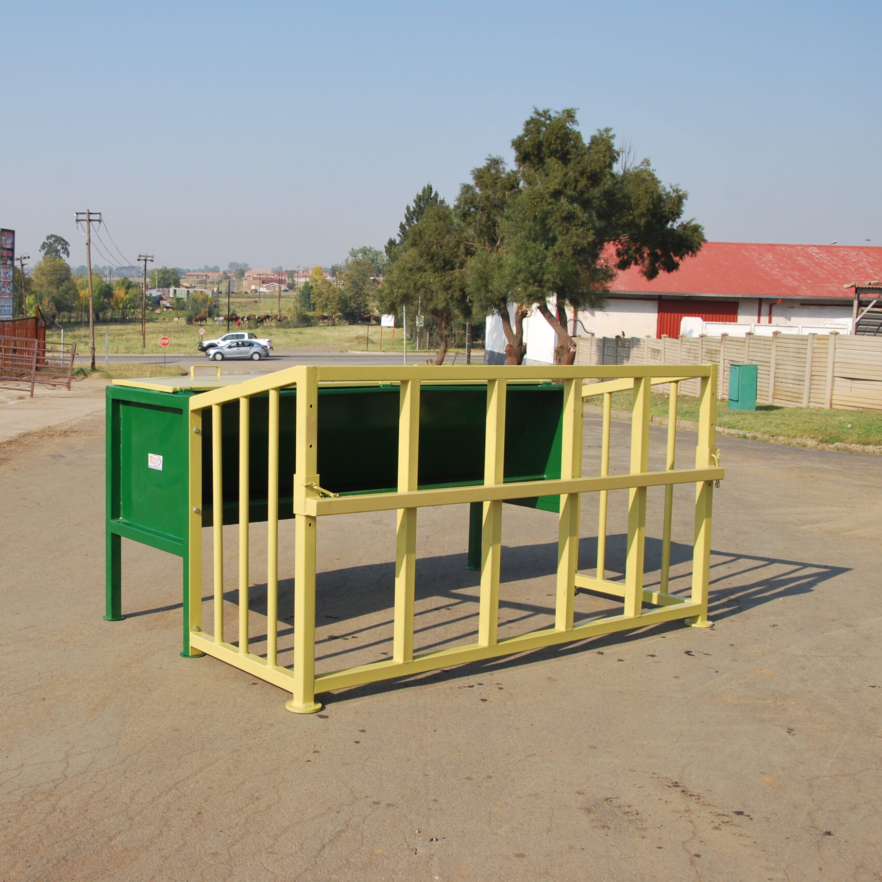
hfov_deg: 39.4
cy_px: 441
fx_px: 1211
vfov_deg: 40.0
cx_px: 274
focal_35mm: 42
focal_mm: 22
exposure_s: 1/250
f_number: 8
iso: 100
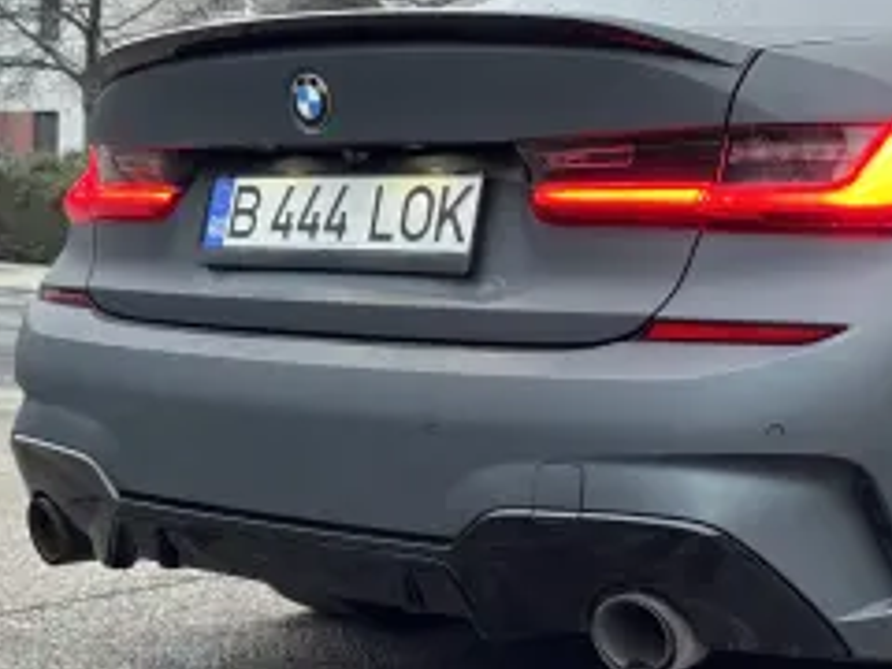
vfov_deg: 20.4
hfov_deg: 26.9
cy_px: 282
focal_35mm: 72
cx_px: 565
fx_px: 1855
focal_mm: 6.76
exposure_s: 1/60
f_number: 1.78
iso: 250
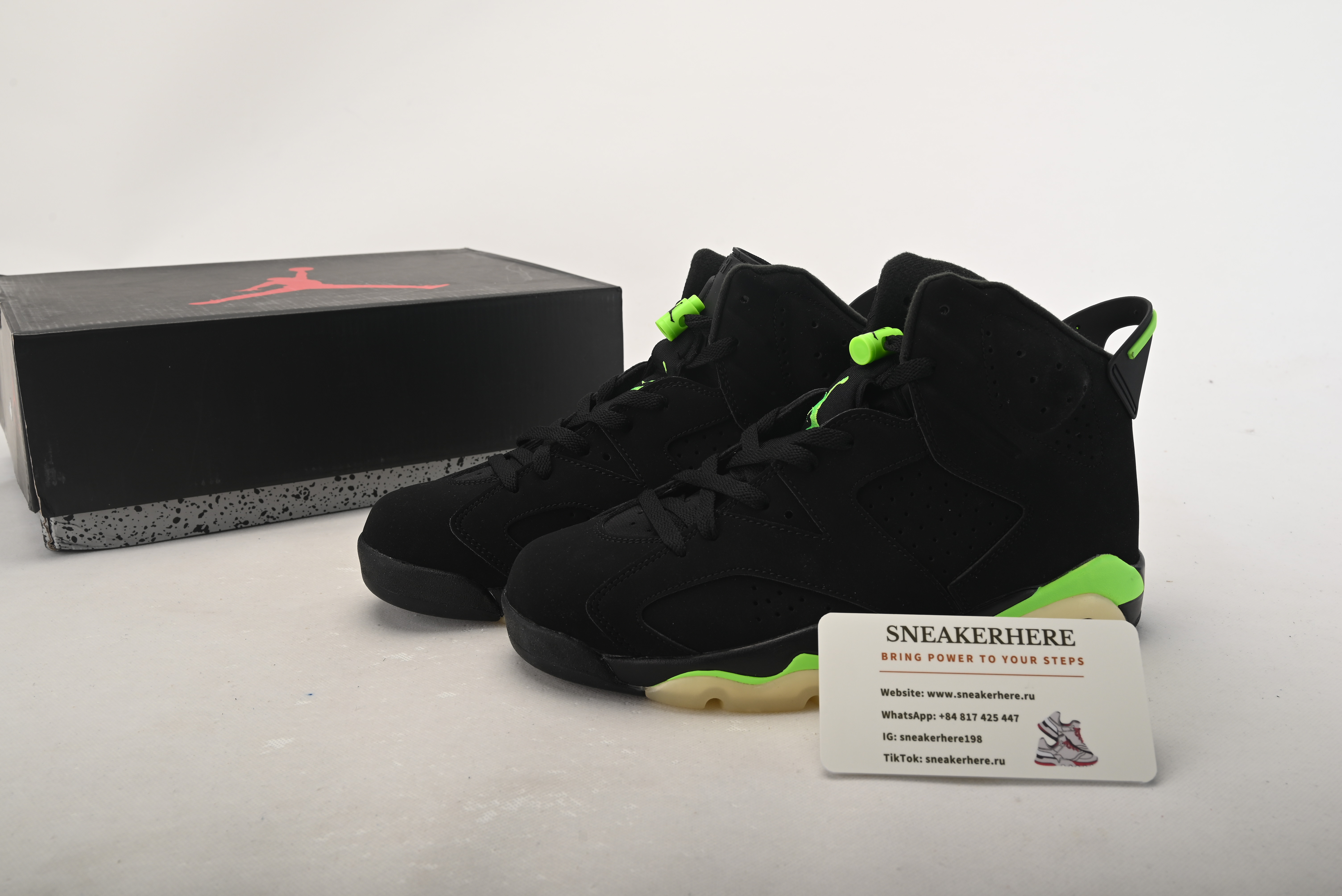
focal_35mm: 31
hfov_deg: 60.3
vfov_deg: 42.4
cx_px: 671
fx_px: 1156
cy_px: 448
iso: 100
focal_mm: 31
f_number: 11
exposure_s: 1/200
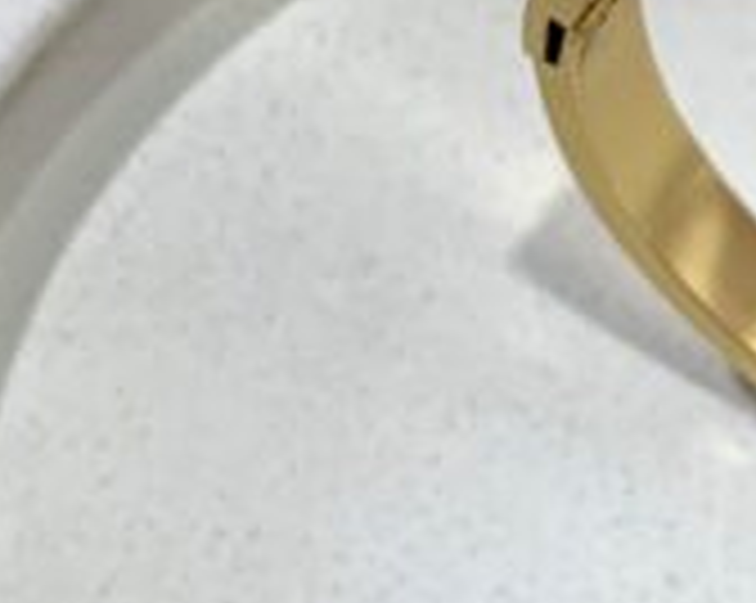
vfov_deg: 12.7
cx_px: 891
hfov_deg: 15.4
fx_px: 2704
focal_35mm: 121
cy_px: 171
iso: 80
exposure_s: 1/100
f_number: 1.8
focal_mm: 4.25
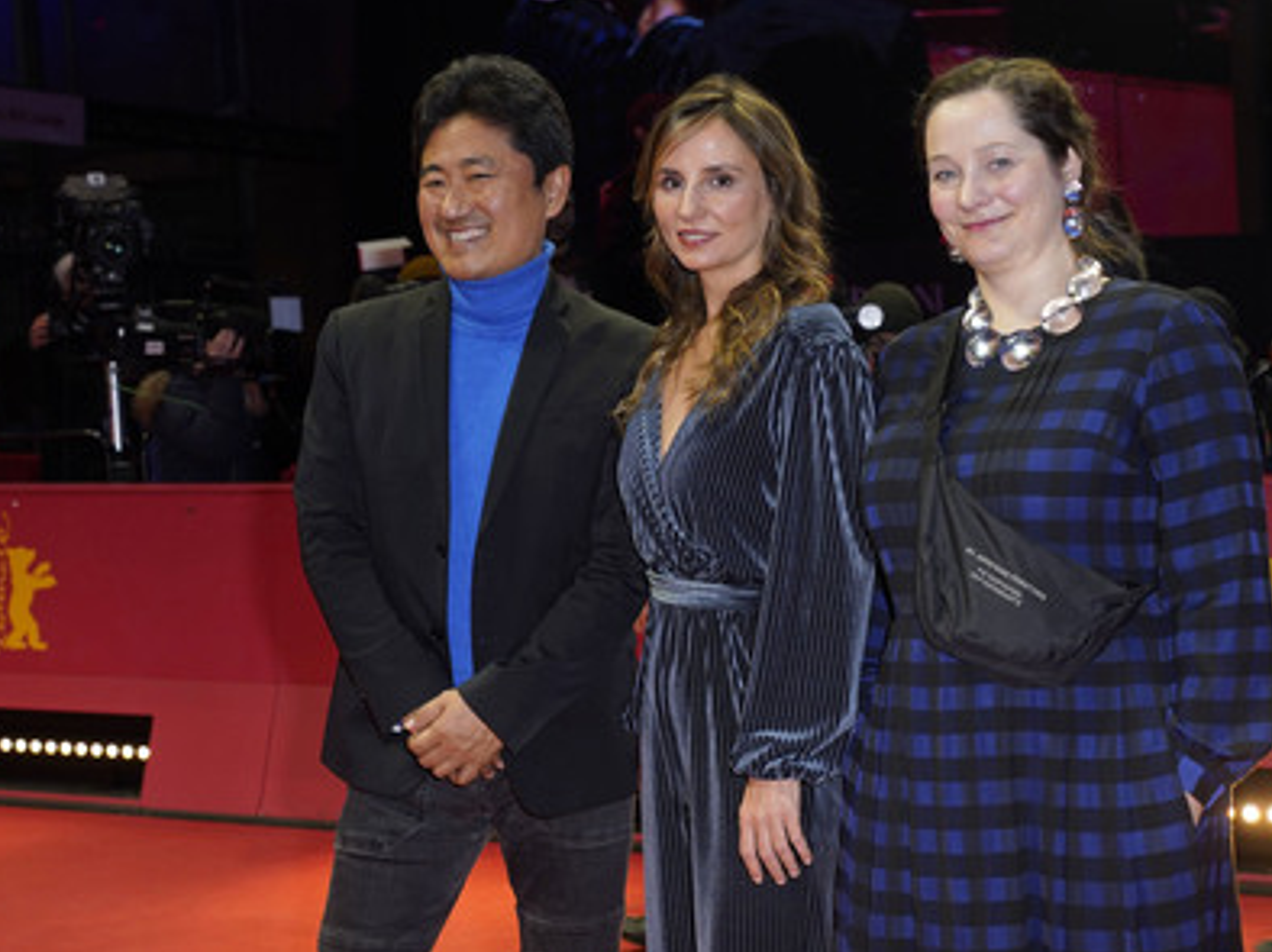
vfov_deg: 26.5
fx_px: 2020
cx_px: 709
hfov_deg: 34.9
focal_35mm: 55
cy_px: 474
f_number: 5.6
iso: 800
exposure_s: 1/160
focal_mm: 50
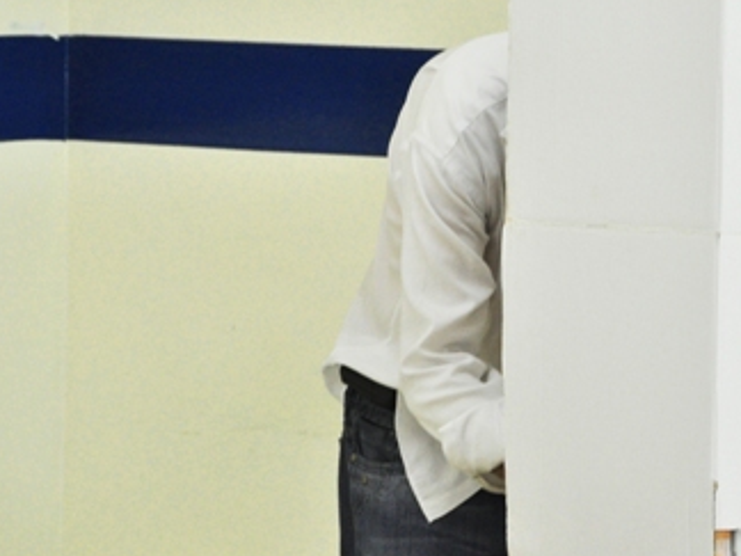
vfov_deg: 6.4
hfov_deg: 8.5
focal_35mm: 233
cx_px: 480
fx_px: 4988
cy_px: 246
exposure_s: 1/125
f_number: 5.6
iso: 800
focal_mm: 82
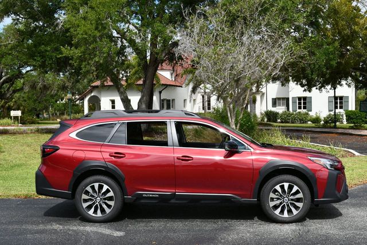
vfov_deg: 28.1
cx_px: 184
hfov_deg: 41.1
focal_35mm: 48
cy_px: 122
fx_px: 490
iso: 100
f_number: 8
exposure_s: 1/250
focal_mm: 24
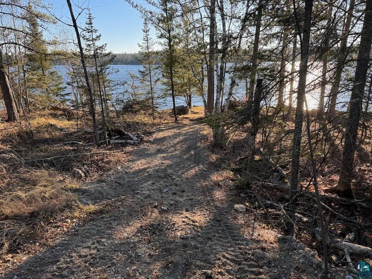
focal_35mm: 24
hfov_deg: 71.6
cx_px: 186
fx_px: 258
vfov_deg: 56.8
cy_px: 140
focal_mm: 6.76
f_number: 1.78
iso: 80
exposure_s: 1/514
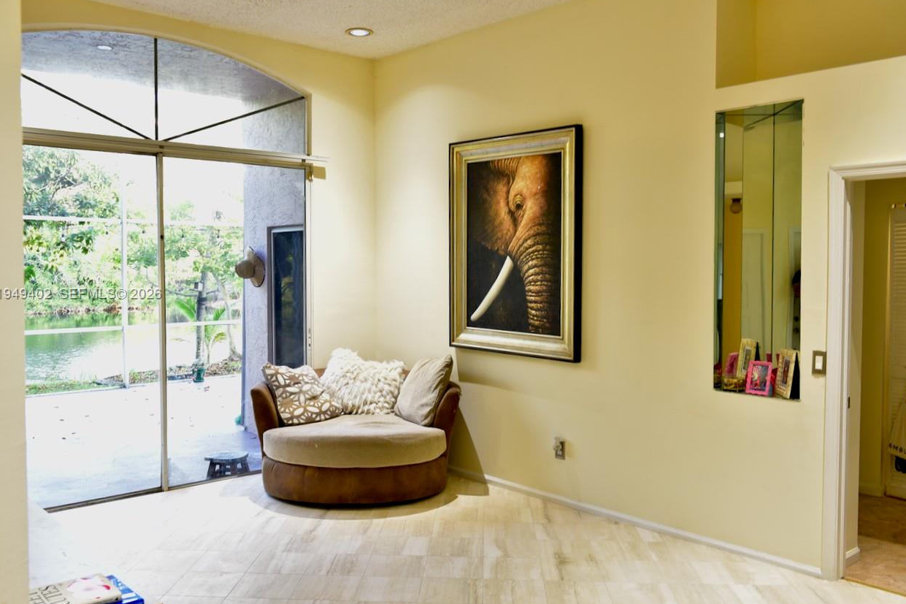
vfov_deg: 41.1
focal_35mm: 32
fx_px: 805
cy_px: 295
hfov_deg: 58.7
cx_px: 442
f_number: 4.5
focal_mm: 31
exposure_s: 1/15
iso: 1000
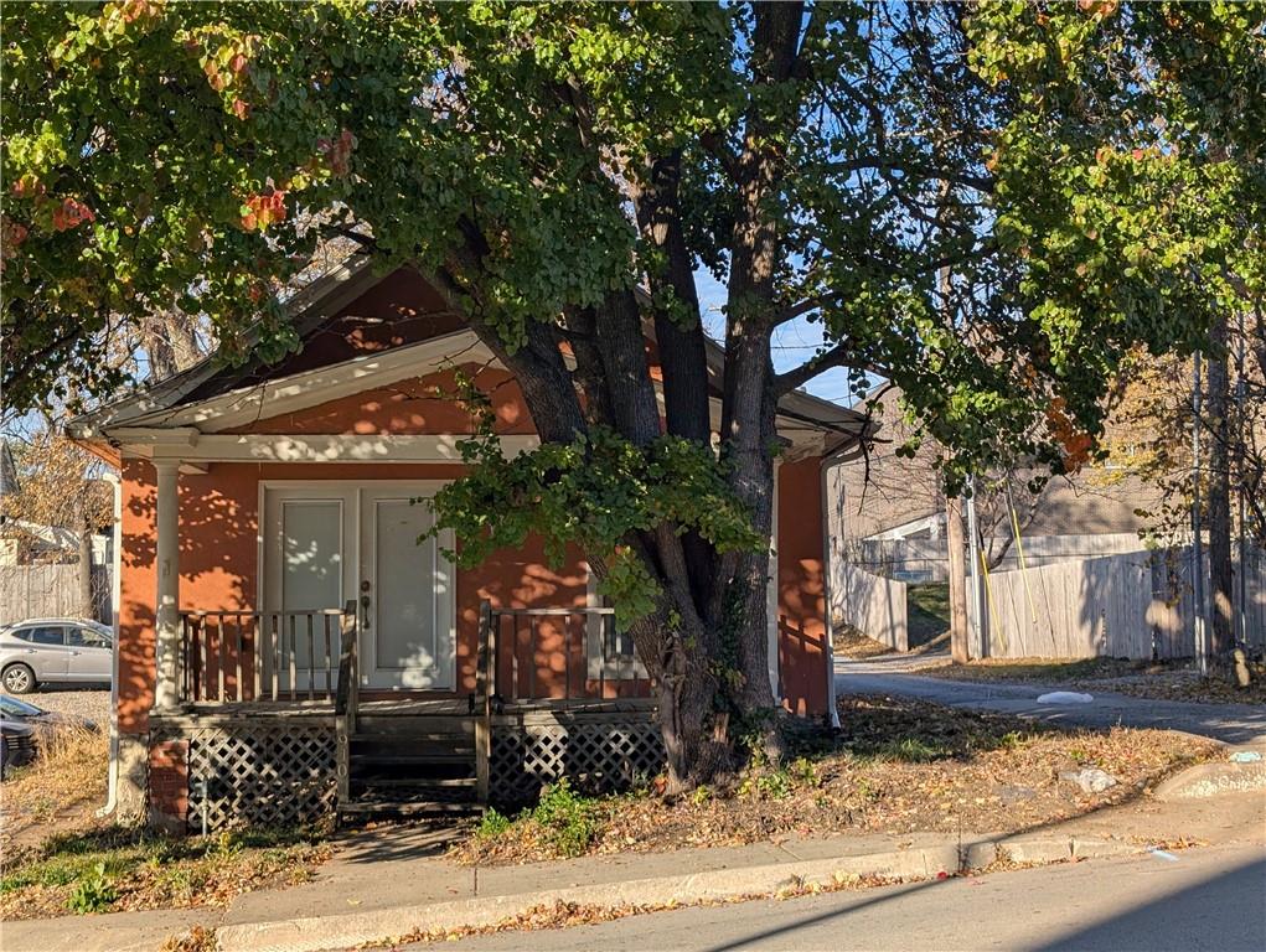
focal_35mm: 49
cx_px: 633
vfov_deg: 29.7
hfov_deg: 38.9
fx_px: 1794
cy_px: 476
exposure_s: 1/858
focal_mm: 6.9
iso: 22
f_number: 1.68
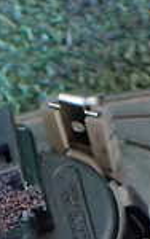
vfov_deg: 16.1
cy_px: 244
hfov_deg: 10.3
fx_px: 829
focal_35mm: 127
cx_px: 14
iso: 800
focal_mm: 5.4
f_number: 2.3
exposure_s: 1/40
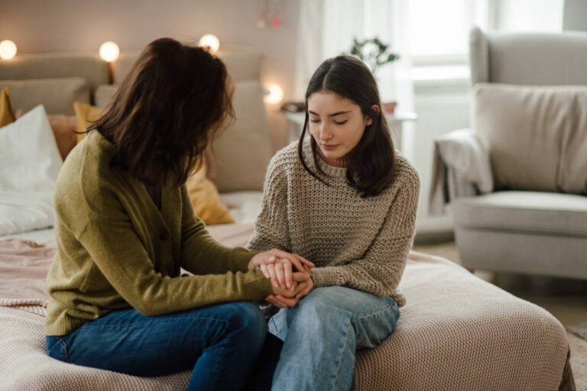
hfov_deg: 23.9
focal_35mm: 85
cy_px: 196
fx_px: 1386
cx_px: 294
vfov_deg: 16.1
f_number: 1.8
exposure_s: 1/125
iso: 500
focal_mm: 85
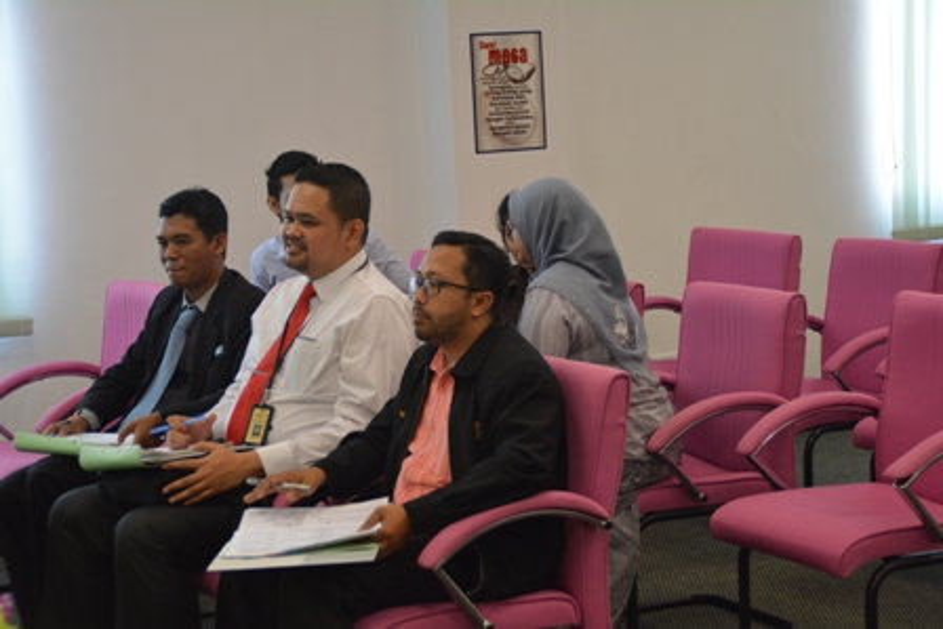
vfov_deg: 16.3
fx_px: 2201
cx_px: 472
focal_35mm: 84
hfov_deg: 24.2
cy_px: 314
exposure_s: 1/125
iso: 1100
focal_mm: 56
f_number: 5
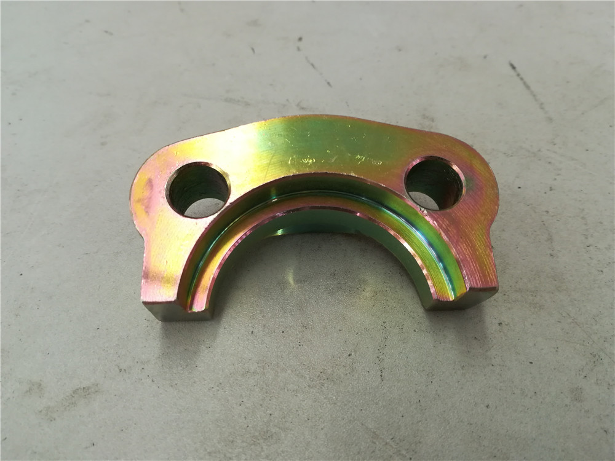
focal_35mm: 26
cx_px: 308
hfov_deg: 67.3
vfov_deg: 53.1
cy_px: 230
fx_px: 462
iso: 200
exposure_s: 1/33.3
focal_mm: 3.83
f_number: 2.2
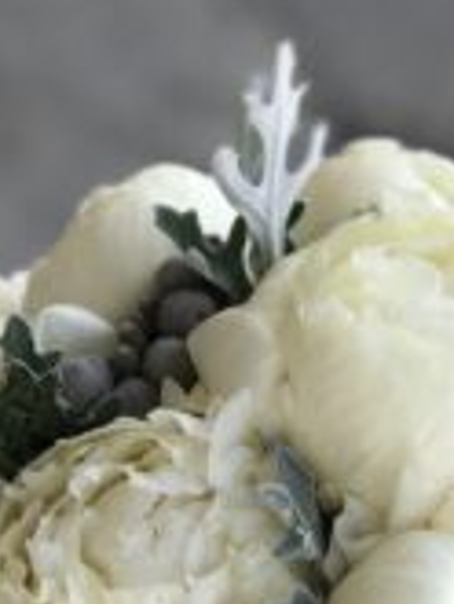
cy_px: 551
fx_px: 3039
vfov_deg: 11.3
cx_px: 397
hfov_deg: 8.5
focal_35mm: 174
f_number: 2.8
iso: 20
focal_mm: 6.6
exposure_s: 1/177
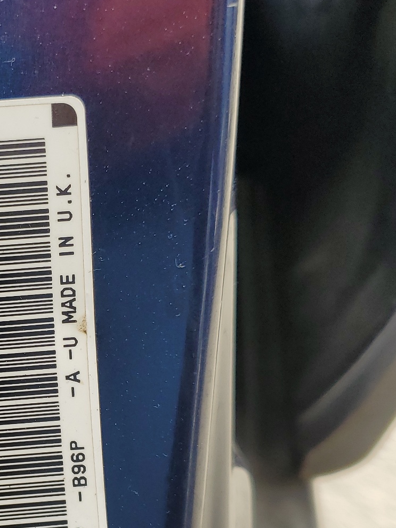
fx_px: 854
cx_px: -26
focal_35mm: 56
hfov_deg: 24.6
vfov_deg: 33.9
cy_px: 367
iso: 50
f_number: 1.5
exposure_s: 1/667
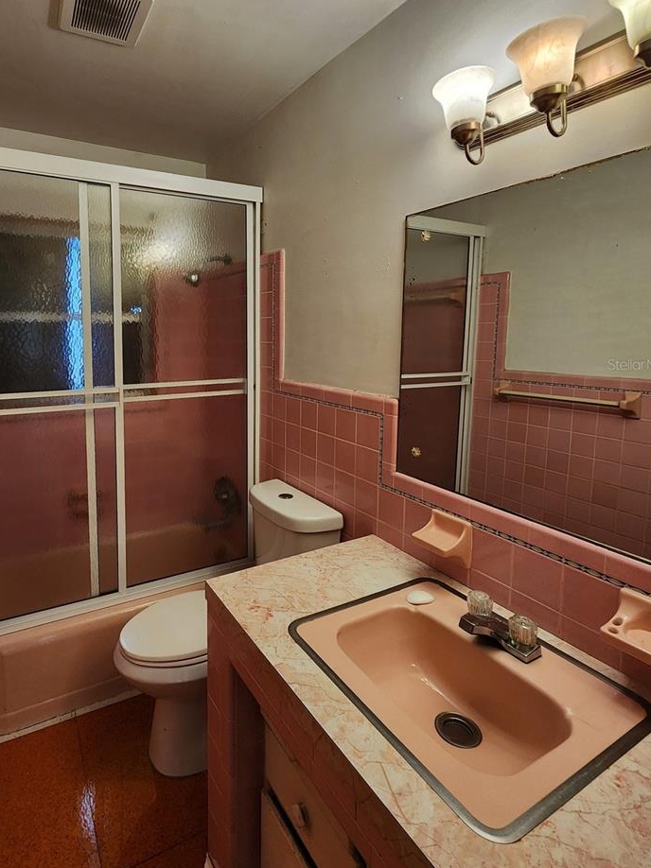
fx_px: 426
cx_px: 249
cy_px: 364
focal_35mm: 17
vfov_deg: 90.3
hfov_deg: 73.6
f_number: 2.2
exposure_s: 1/60
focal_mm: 2.2
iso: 200
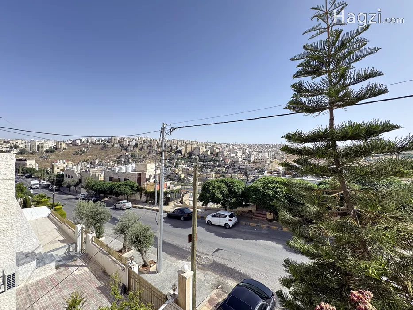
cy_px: 155
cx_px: 206
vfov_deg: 85.7
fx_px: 167
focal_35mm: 14
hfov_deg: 102.1
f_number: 2.2
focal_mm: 2.22
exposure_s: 1/591
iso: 40
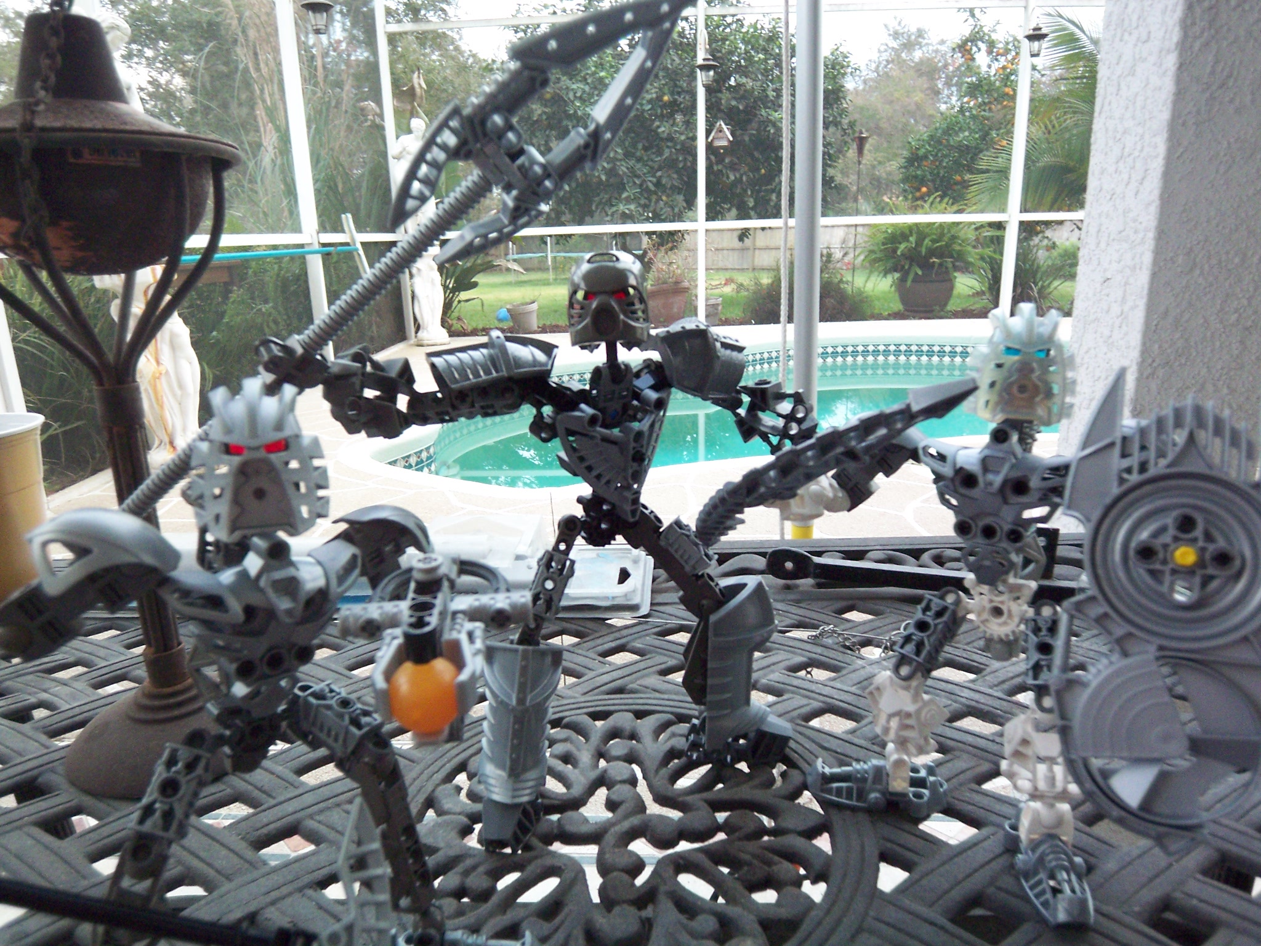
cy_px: 473
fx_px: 838
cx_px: 630
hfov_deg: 73.9
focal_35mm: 23
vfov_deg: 58.9
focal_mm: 3.8
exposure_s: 1/30
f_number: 2.8
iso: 160
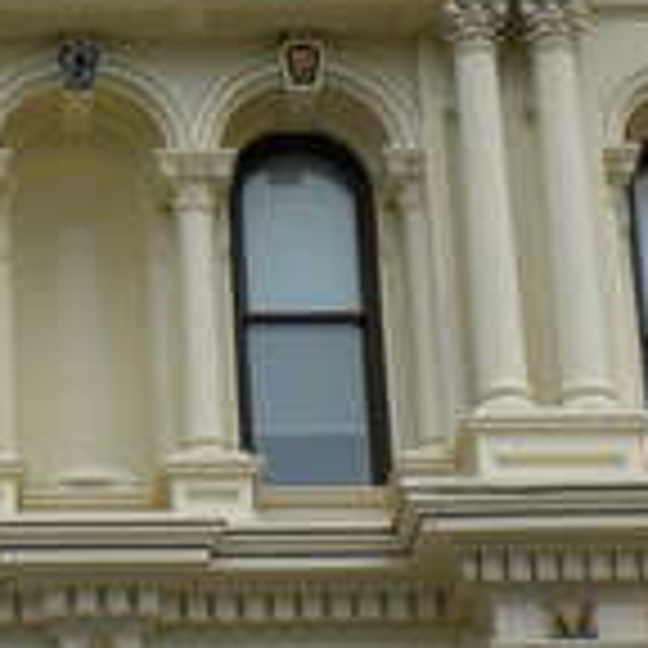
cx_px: -122
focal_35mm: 182
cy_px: 166
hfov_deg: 9.5
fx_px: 3855
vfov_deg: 9.6
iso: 64
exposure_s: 1/210
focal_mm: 6.6
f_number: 3.5
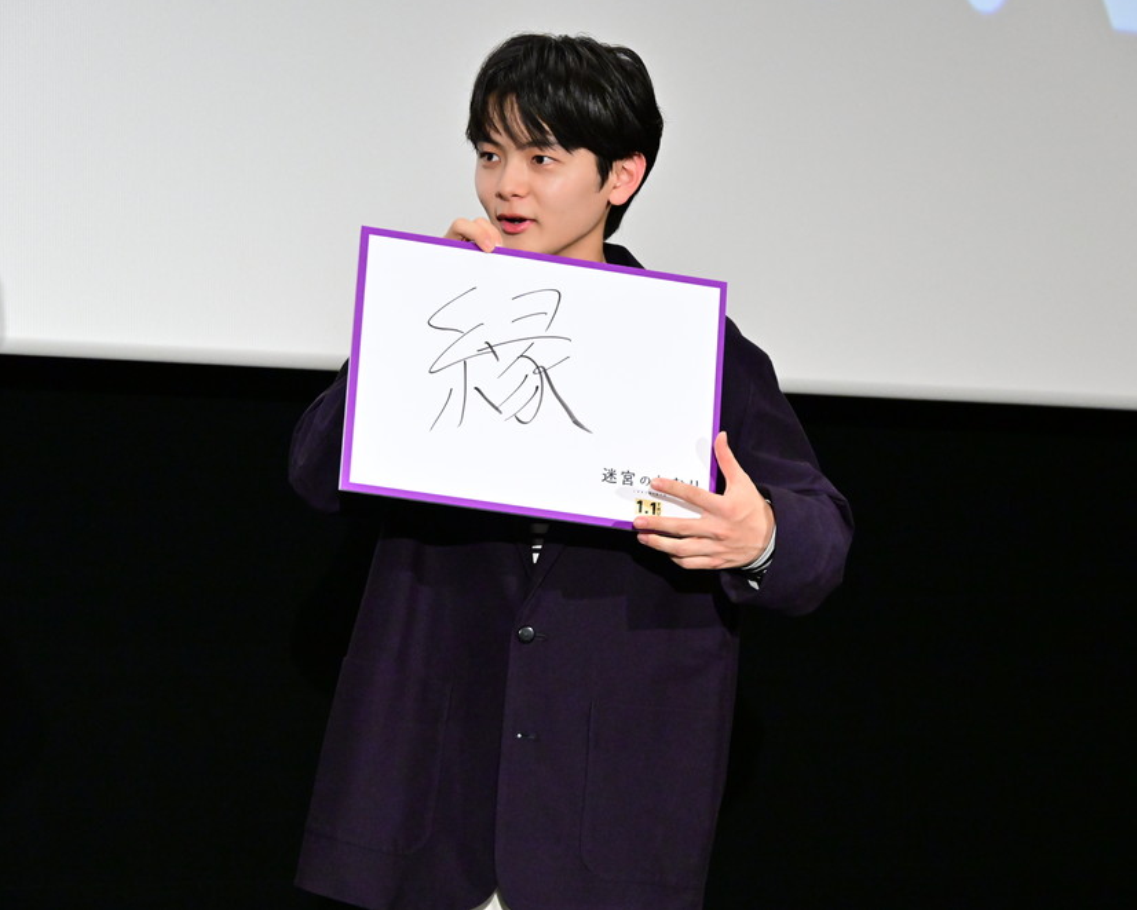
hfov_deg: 16.4
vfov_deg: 13.2
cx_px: 551
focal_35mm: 117
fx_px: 3938
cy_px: 452
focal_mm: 103
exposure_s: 1/200
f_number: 6.3
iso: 8000
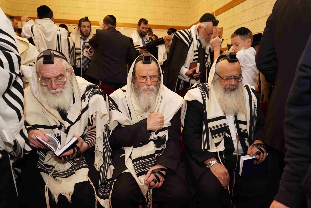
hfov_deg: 69.4
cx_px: 156
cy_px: 104
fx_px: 225
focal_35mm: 26
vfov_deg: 49.6
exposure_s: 1/125
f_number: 4
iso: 3200
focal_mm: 26
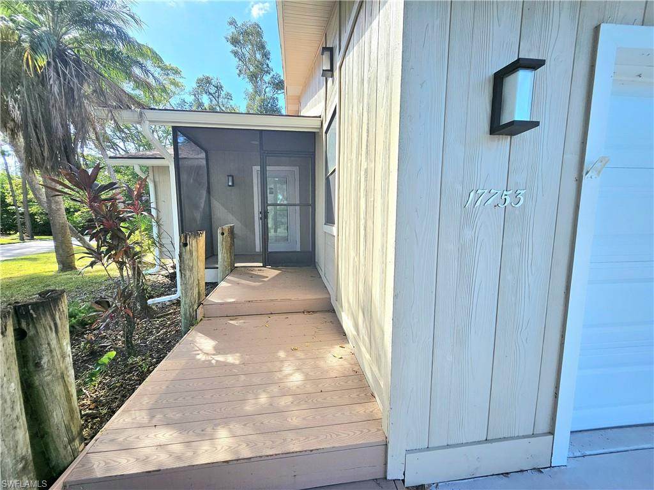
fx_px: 246
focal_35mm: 13
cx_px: 327
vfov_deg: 89.9
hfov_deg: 106.2
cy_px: 245
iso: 32
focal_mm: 1.74
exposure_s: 1/370
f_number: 2.2
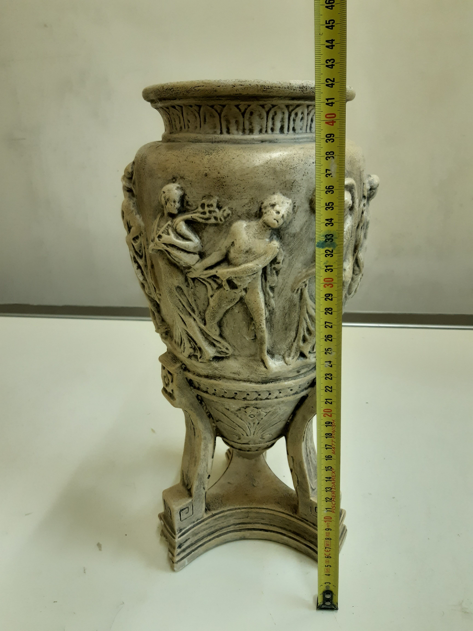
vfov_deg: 67.3
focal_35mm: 26
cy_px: 316
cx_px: 236
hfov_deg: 53.1
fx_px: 474
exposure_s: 1/50
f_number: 1.7
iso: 160
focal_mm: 3.92
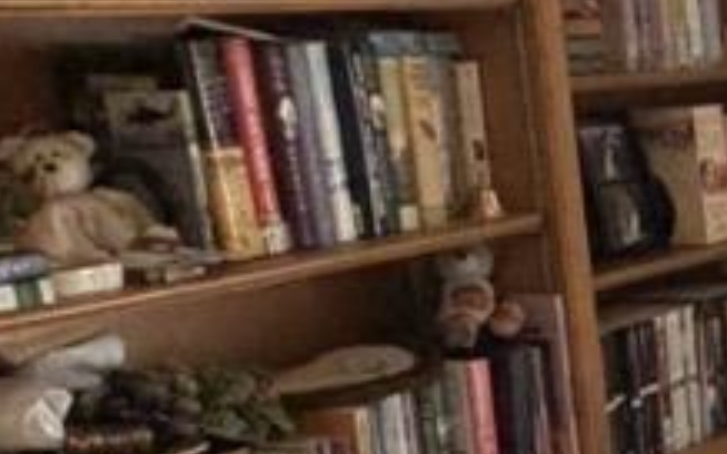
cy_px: 290
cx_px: 1507
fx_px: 1723
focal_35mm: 87
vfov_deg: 15.0
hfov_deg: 16.8
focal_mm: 2.22
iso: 320
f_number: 2.2
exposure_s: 1/120
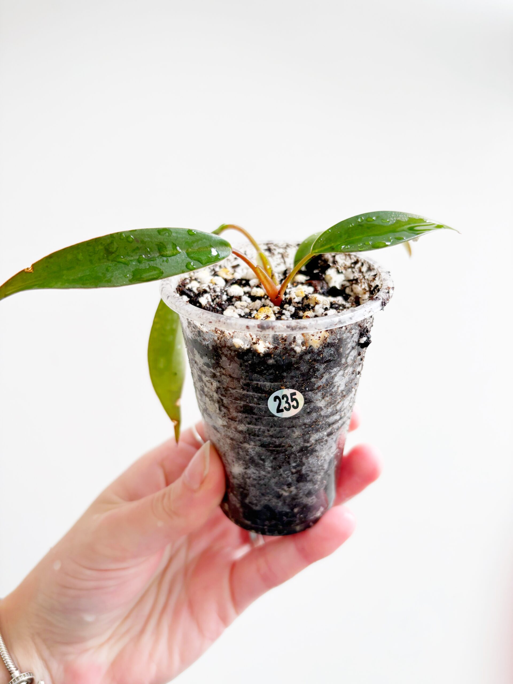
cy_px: 342
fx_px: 514
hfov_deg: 53.1
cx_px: 256
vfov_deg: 67.3
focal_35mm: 26
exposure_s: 1/121
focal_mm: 5.96
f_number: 1.6
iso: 100
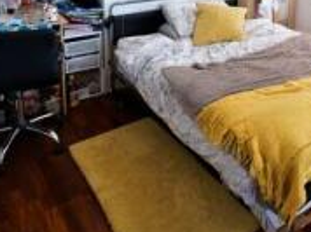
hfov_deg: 48.4
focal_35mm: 36
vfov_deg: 34.9
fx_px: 323
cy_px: -13
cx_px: 250
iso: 320
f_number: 4.5
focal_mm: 14
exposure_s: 1/25
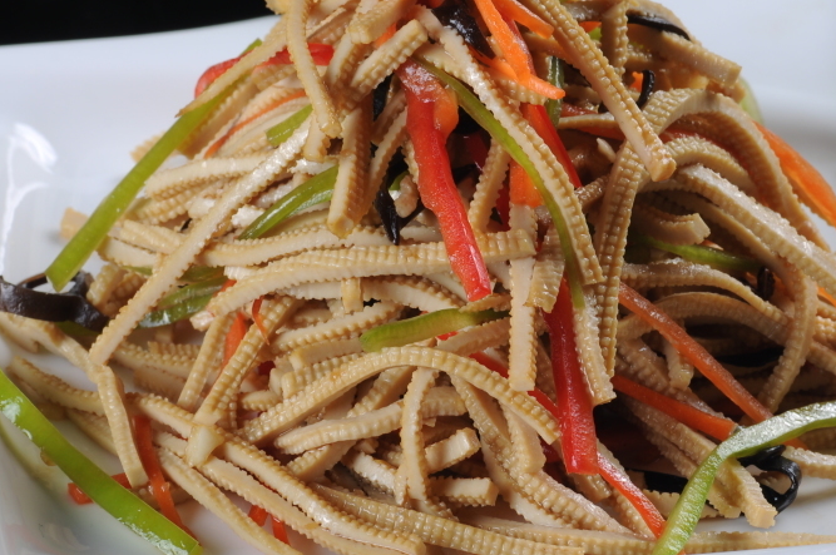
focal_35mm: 288
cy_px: 244
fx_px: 6674
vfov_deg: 4.8
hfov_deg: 7.2
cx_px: 446
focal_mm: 125
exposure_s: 1/125
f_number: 16
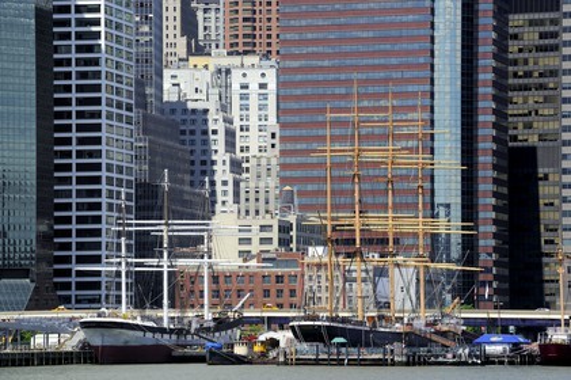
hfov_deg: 11.8
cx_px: 286
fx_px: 2773
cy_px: 190
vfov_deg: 7.8
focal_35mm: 175
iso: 200
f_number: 10
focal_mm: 175
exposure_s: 1/250
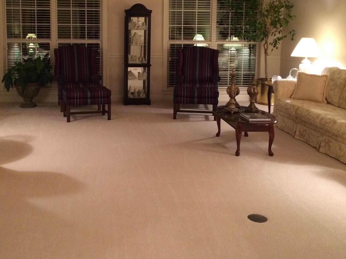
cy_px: 78
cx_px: 130
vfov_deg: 32.5
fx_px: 440
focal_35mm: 44
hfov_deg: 42.6
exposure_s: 1/30
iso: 320
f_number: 2.2
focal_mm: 4.12
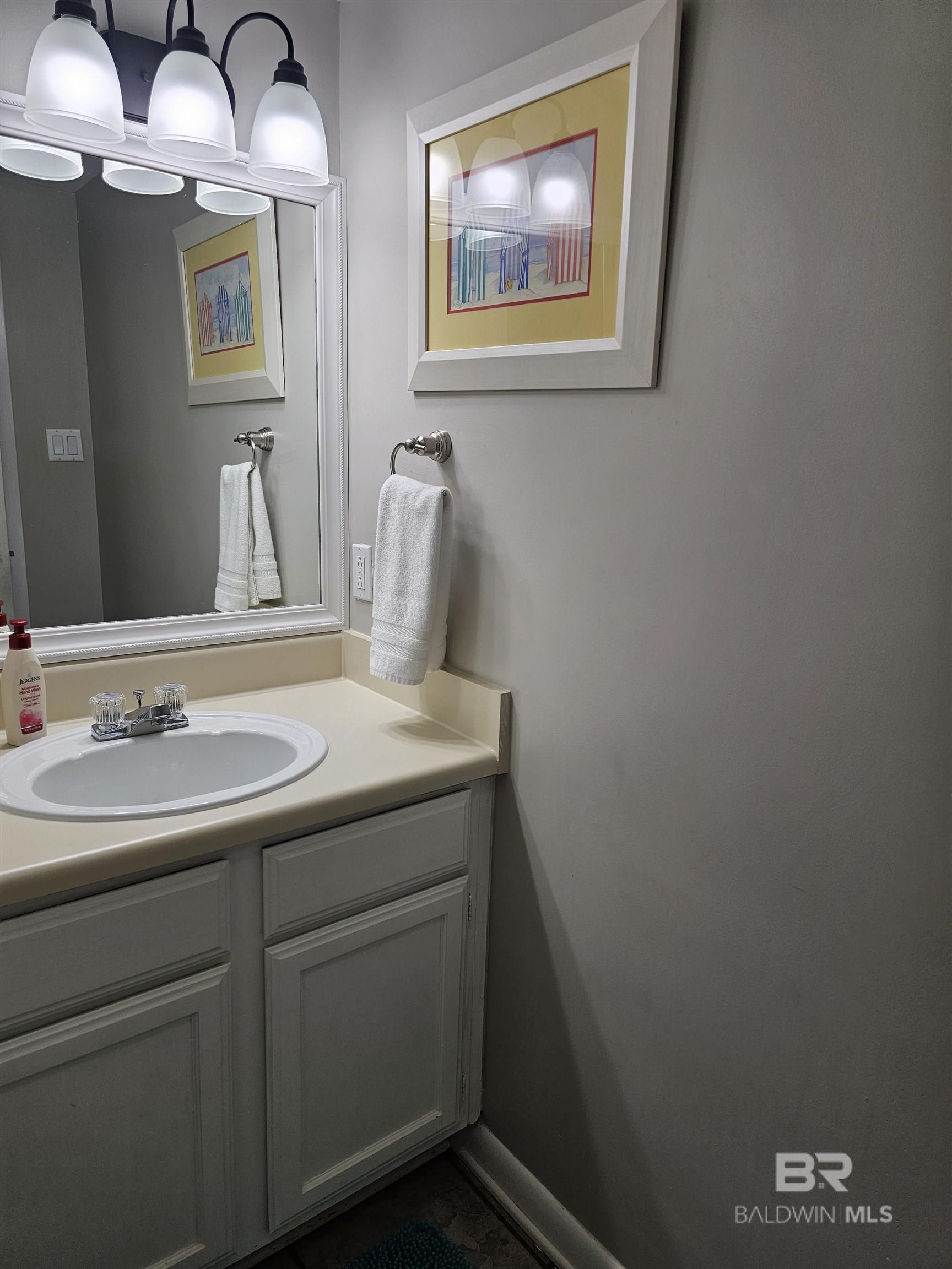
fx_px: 843
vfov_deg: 73.9
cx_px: 476
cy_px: 634
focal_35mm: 23
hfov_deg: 58.9
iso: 64
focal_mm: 6.3
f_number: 1.7
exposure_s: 1/207
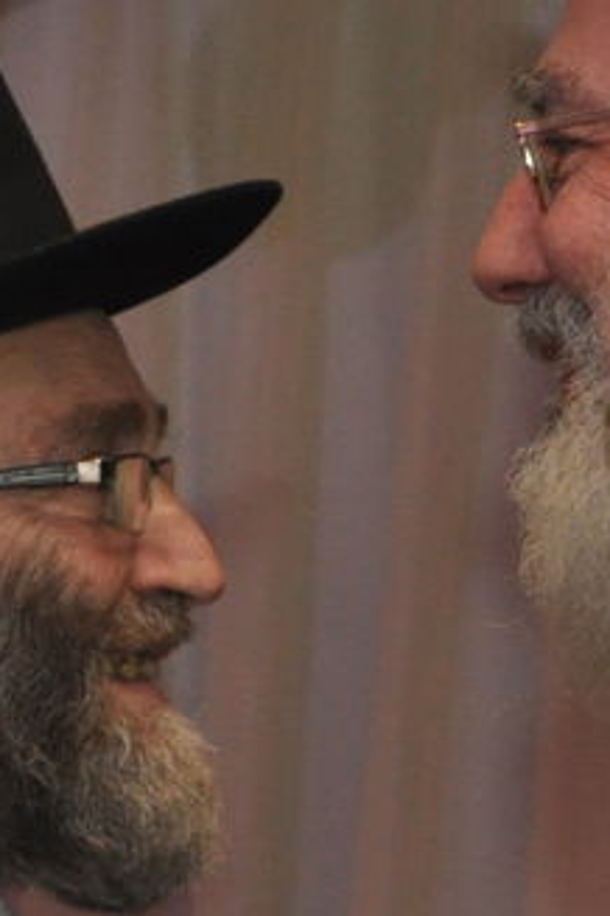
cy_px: 405
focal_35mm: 449
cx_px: 112
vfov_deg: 4.6
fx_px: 11411
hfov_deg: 3.1
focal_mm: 70
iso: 1000
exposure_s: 1/80
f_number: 6.3
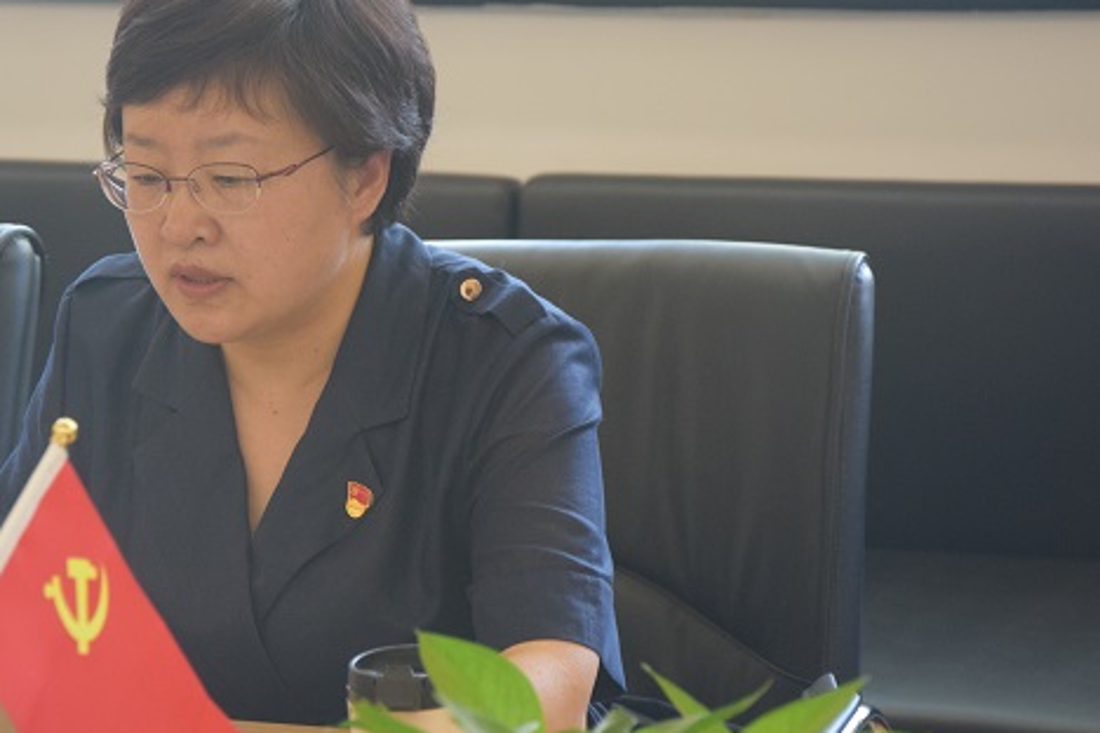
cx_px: 414
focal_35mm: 164
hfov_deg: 12.5
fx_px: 5011
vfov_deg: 8.4
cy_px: 374
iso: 1600
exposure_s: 1/60
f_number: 5.3
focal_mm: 80
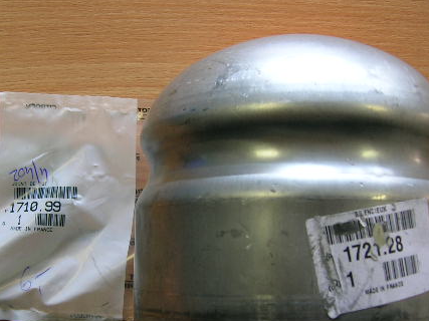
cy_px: 190
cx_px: 191
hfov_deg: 37.5
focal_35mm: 51
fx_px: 632
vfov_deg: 28.5
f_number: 2.9
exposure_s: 1/30
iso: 50
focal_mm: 5.7
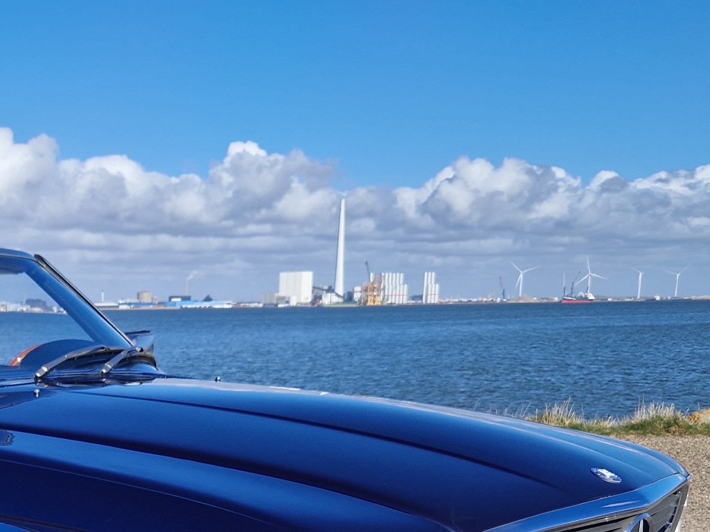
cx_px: 83
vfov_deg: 22.9
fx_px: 1210
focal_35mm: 59
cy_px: 627
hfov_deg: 31.3
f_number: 1.8
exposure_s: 1/1768
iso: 50
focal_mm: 5.4
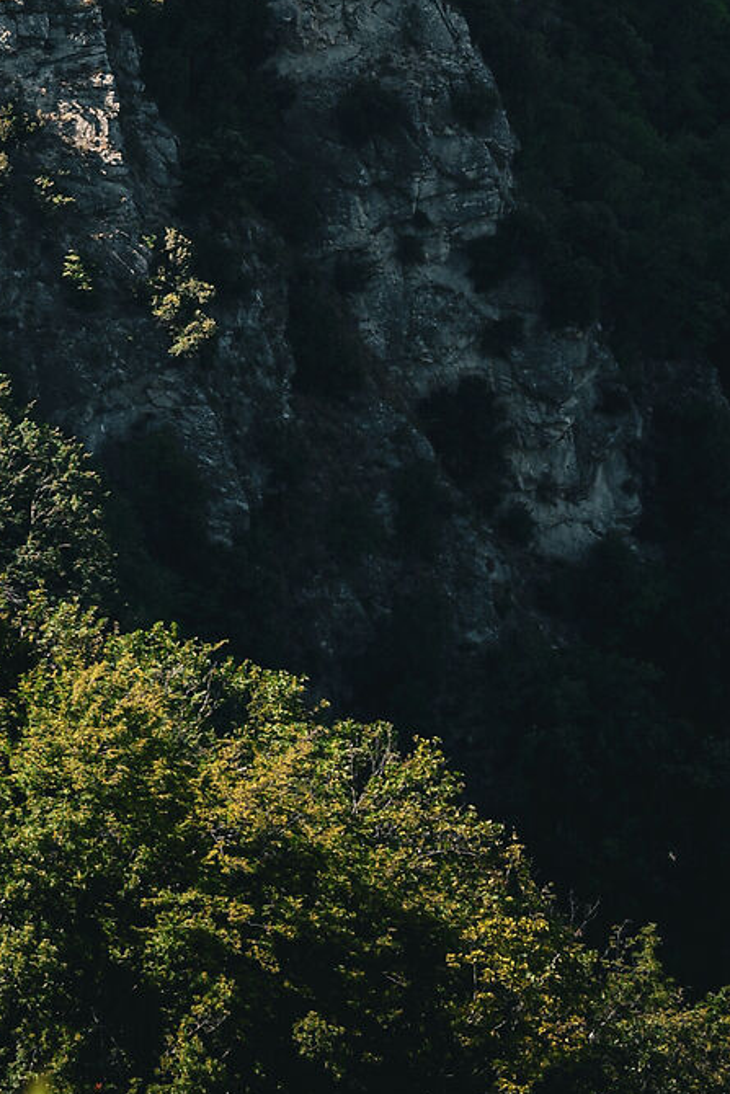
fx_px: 5441
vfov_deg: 11.1
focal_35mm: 179
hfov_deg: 7.6
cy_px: -531
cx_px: -23
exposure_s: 1/2000
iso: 100
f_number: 2.8
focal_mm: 50
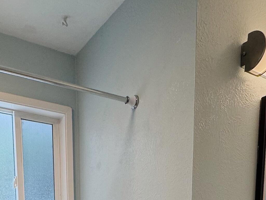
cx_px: 95
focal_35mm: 41
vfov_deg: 27.3
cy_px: 280
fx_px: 315
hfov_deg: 45.3
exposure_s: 1/120
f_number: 2.2
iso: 125
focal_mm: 2.22
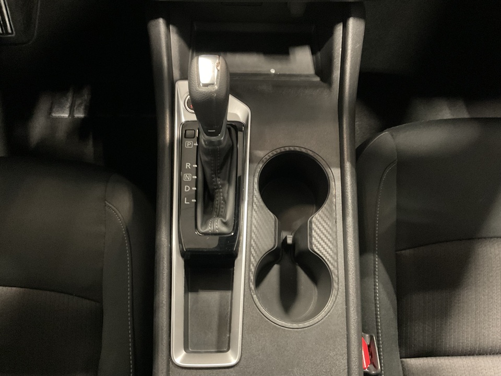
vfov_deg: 48.2
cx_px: 250
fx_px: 420
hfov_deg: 61.7
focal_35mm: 29
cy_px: 188
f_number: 1.8
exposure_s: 1/20
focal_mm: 3
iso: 500
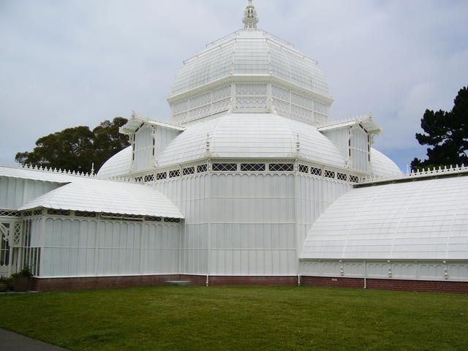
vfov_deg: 40.7
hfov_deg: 52.6
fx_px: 473
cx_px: 234
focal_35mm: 35
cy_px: 176
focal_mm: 5.8
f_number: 8
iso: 50
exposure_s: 1/320
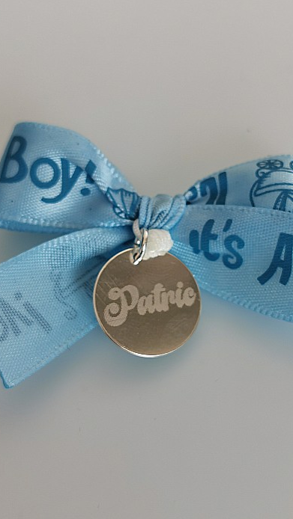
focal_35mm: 67
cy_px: 260
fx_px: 924
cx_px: 161
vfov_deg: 31.4
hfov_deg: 18.0
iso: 50
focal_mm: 5.56
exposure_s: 1/116
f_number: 1.6
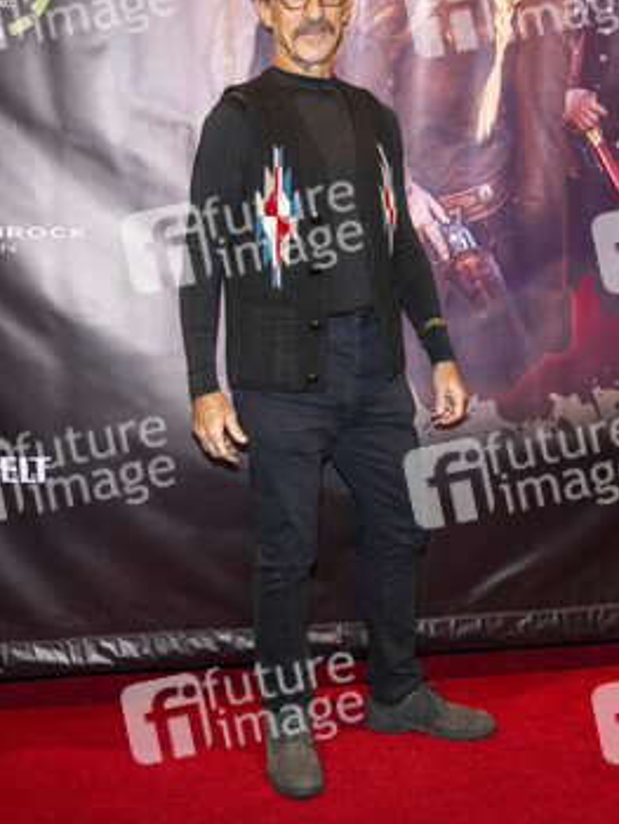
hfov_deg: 41.2
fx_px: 823
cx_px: 311
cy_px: 355
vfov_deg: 53.0
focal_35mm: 35
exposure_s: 1/200
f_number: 5
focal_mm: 31.5
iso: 800
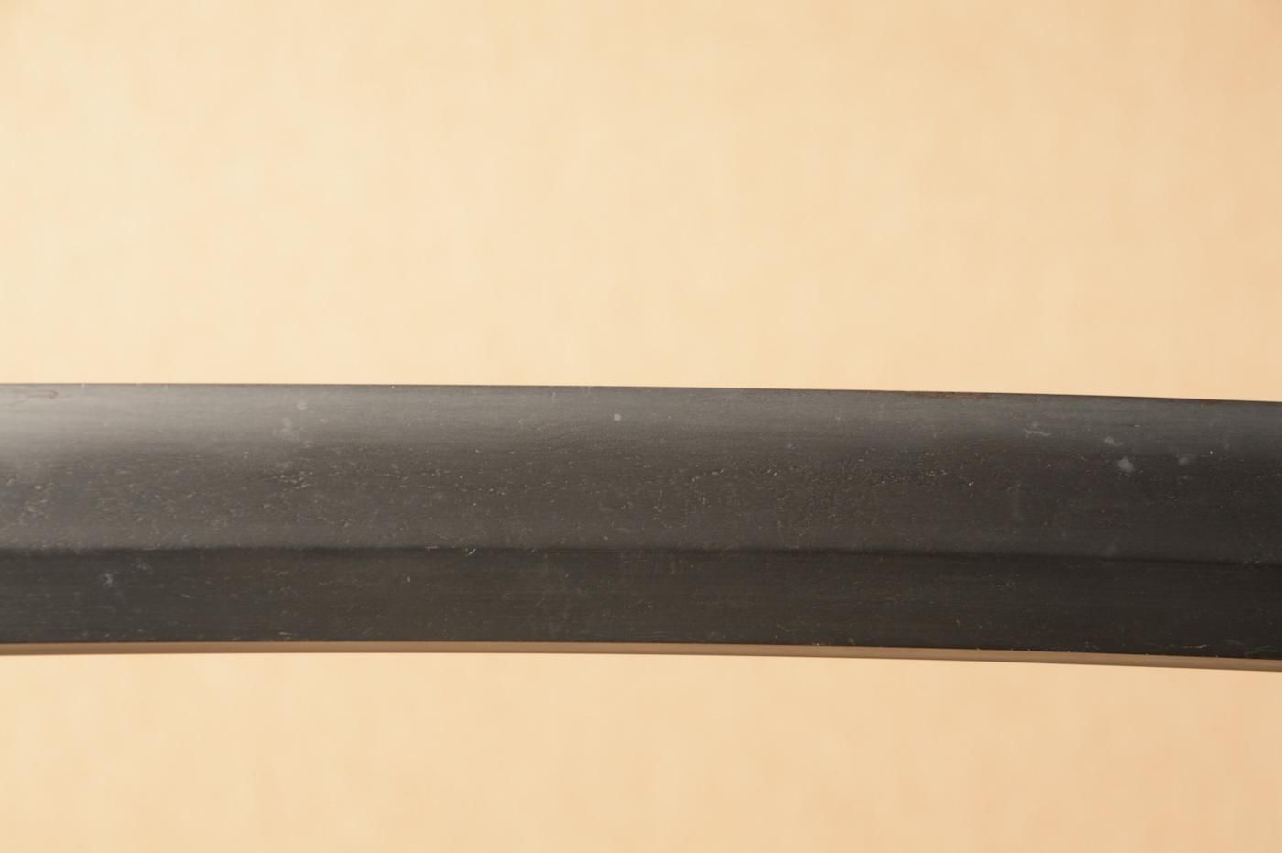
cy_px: 426
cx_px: 641
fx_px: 5604
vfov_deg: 8.7
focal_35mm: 158
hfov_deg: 13.1
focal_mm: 105
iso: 400
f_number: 11
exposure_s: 1/1.6
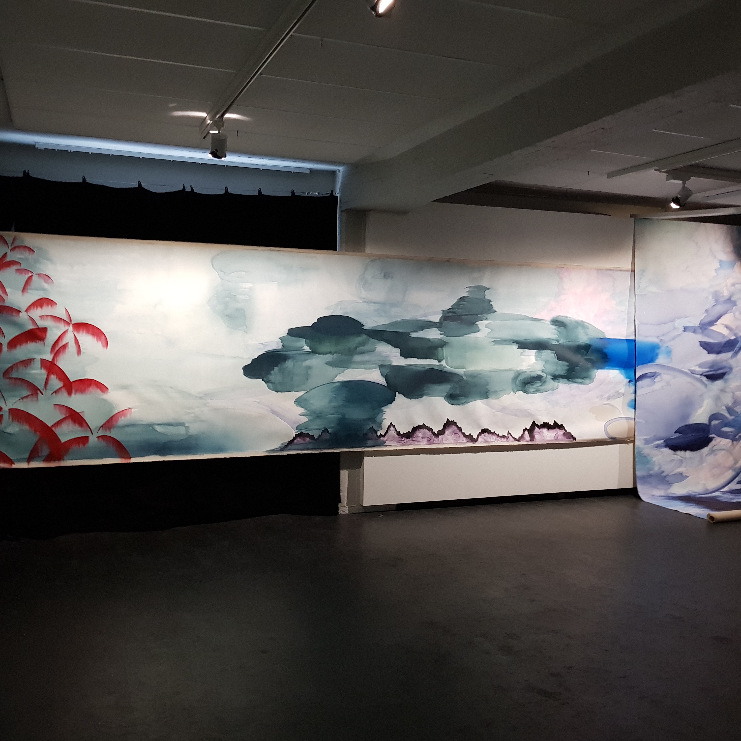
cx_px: 375
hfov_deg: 52.5
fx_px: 751
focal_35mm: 31
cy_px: 369
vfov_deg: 52.5
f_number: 1.7
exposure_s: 1/24
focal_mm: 4.2
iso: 250
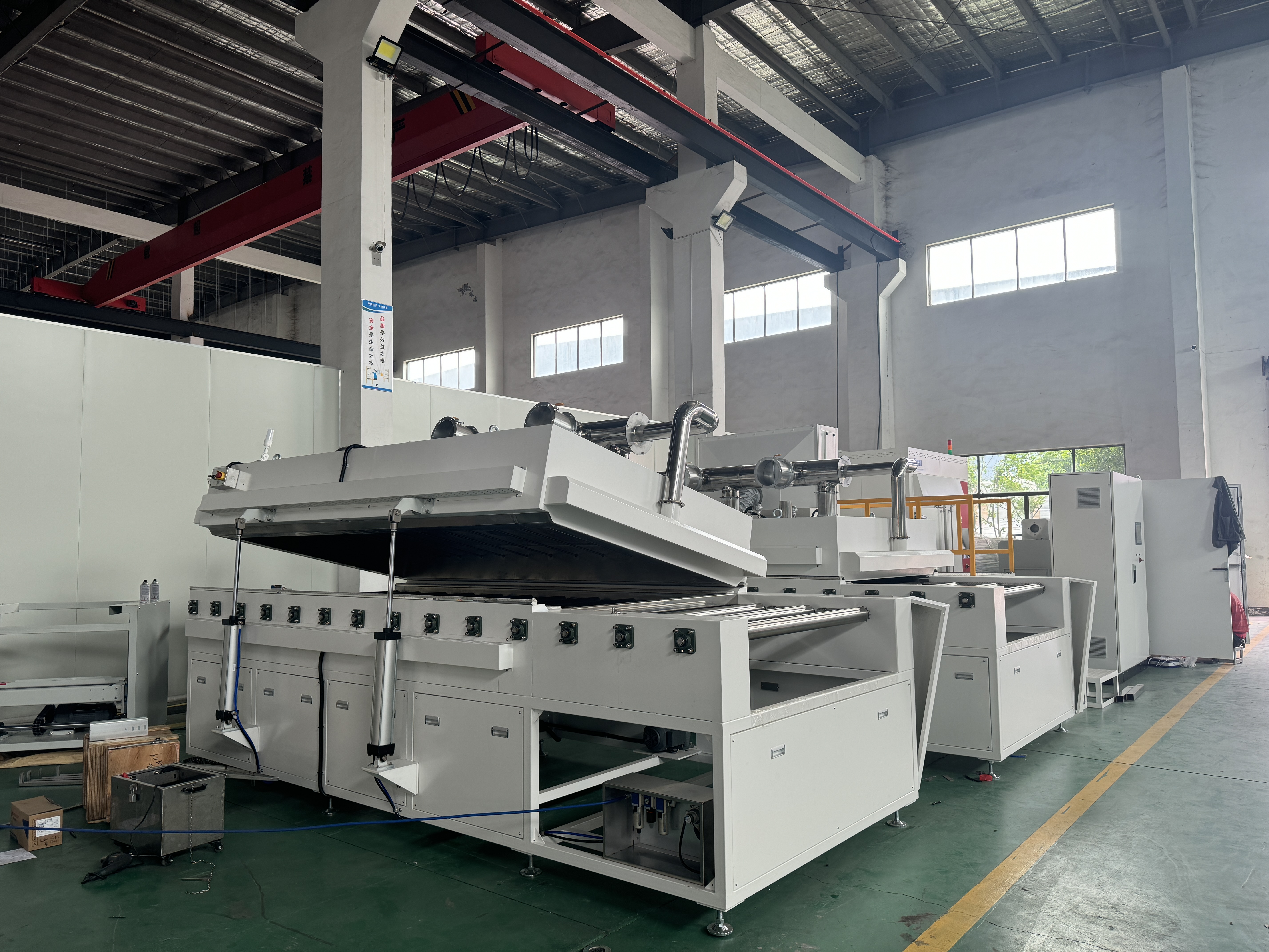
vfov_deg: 56.8
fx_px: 880
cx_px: 634
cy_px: 476
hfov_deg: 71.6
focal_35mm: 24
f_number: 1.78
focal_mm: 6.76
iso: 160
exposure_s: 1/100
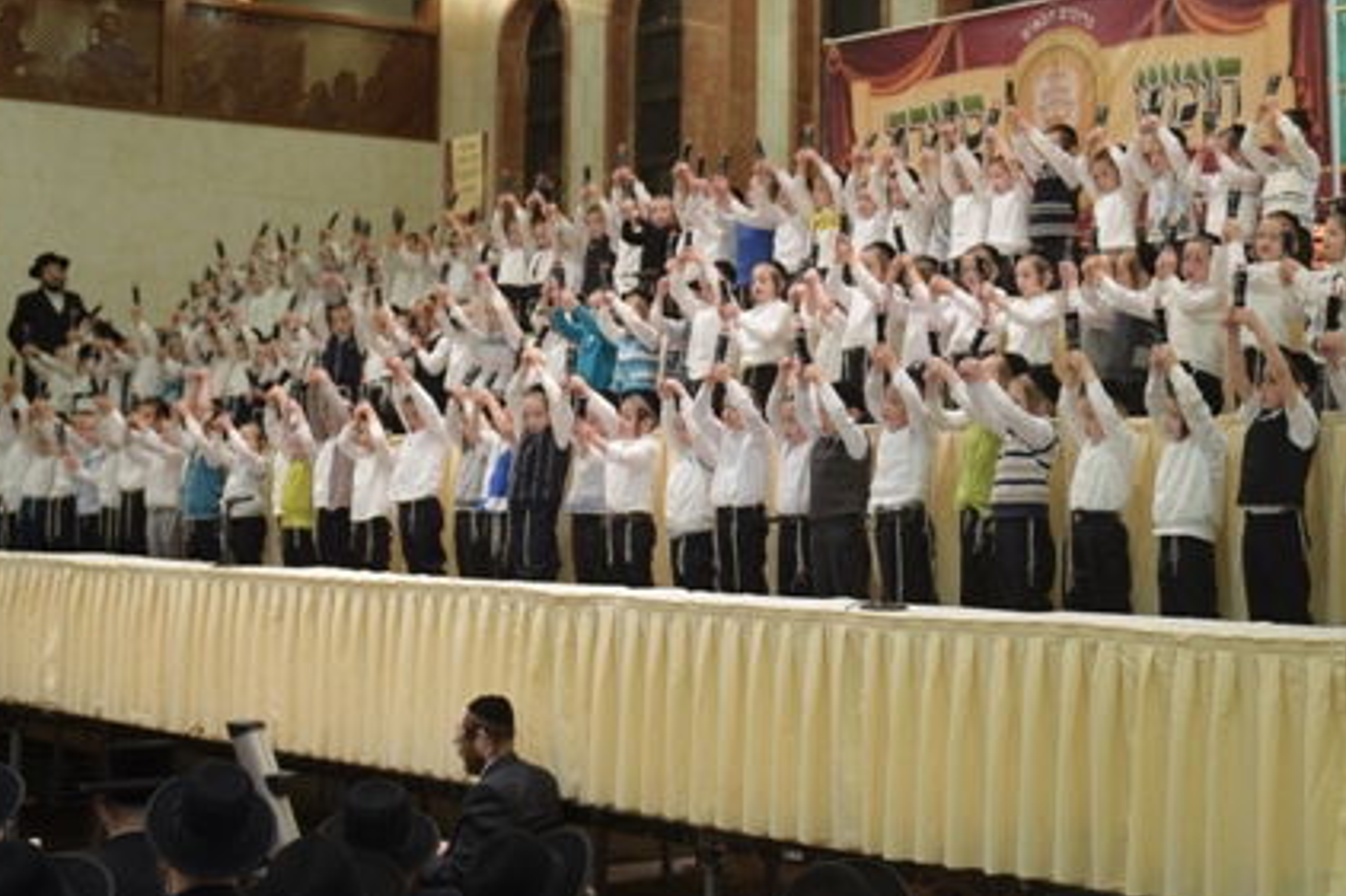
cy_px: 273
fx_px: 2541
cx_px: 973
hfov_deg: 29.3
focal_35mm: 68
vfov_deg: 19.9
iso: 500
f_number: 2.8
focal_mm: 28
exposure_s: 1/125
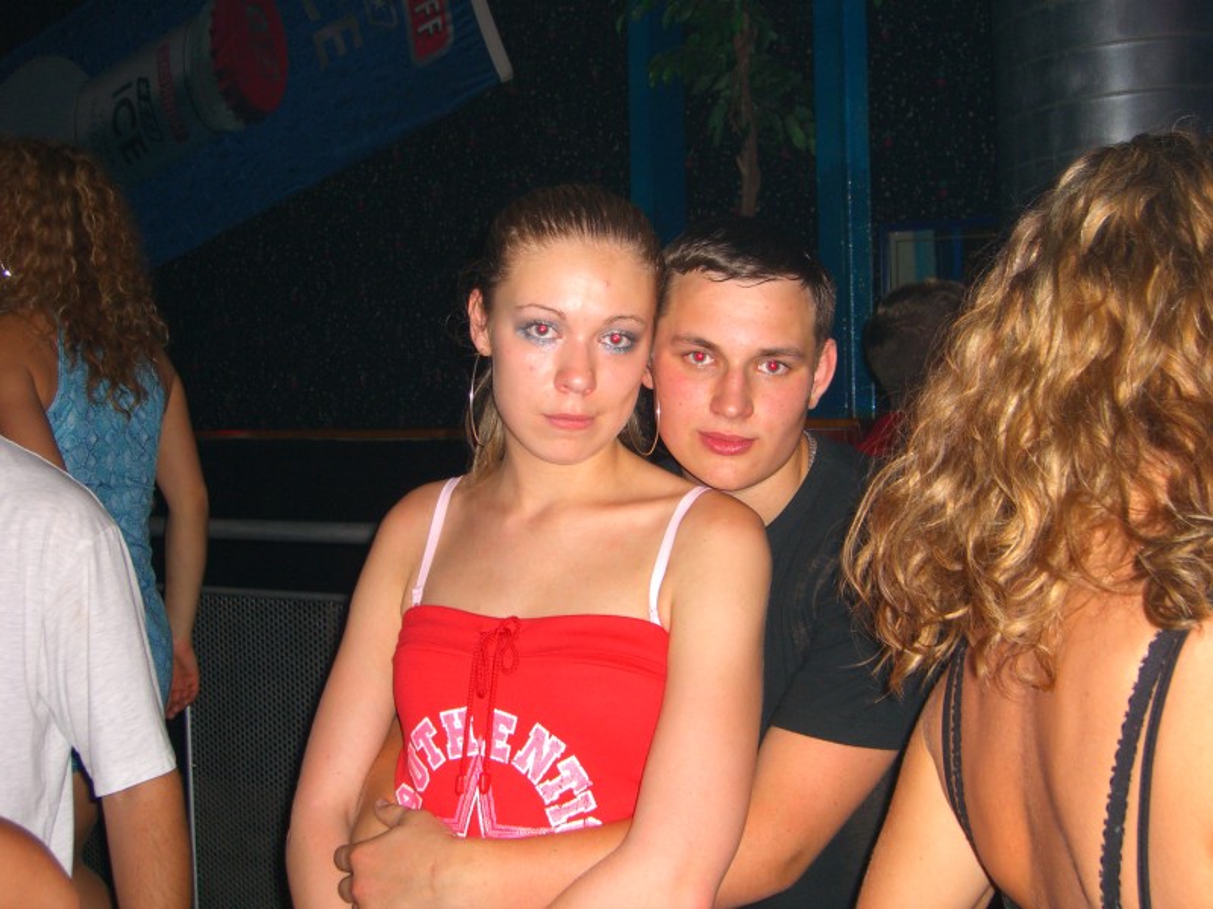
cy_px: 454
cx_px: 606
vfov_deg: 31.5
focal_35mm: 46
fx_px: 1612
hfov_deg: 41.2
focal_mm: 9.5
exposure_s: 1/60
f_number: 3.1
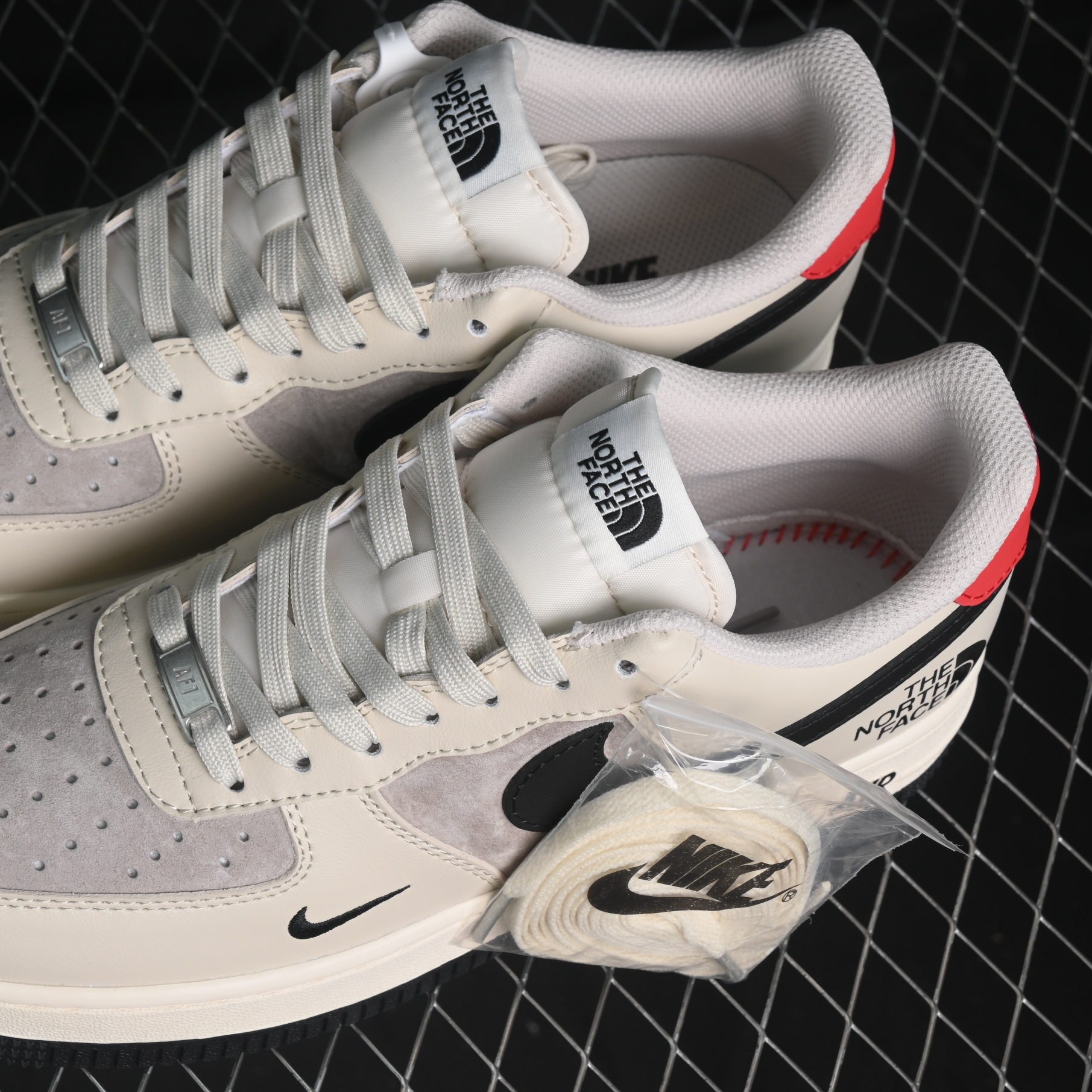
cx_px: 377
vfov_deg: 17.7
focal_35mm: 98
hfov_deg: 17.7
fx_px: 3498
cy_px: 538
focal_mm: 50
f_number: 7.1
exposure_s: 1/60
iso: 160
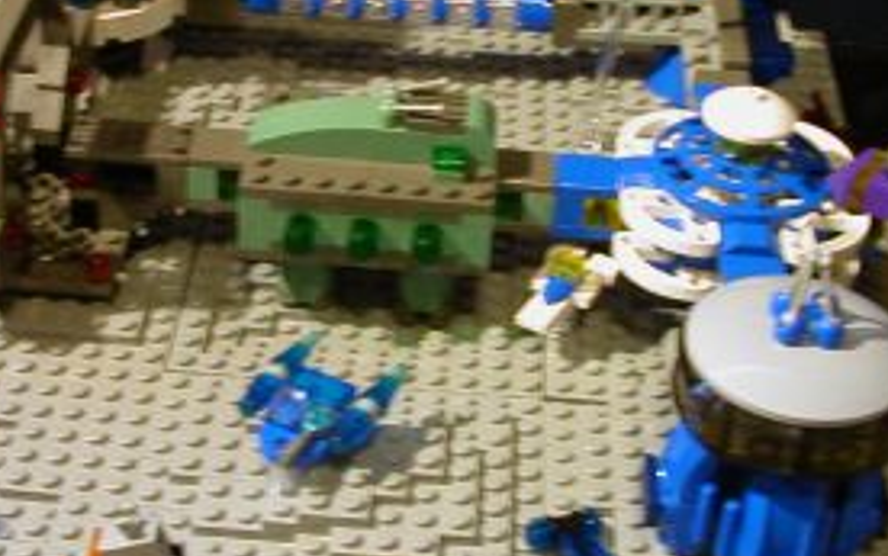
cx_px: 399
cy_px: 211
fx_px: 1720
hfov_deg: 28.9
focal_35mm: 71
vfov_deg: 18.4
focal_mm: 5.6
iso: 100
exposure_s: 1/10.5
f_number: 2.7
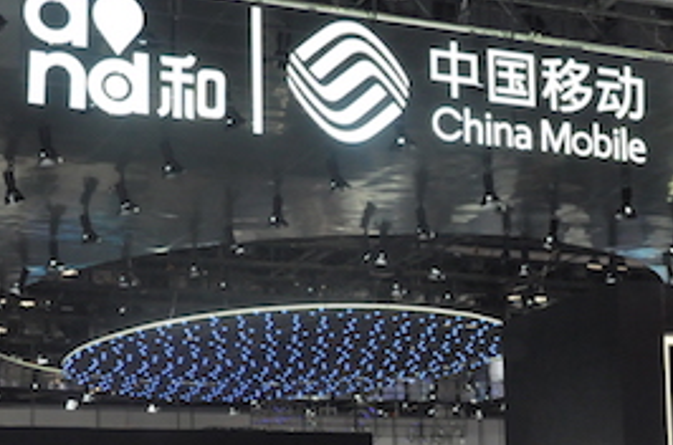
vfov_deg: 14.4
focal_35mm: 94
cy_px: 360
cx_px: 531
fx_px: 1753
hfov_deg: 21.5
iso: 1600
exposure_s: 1/200
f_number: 8
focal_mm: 26
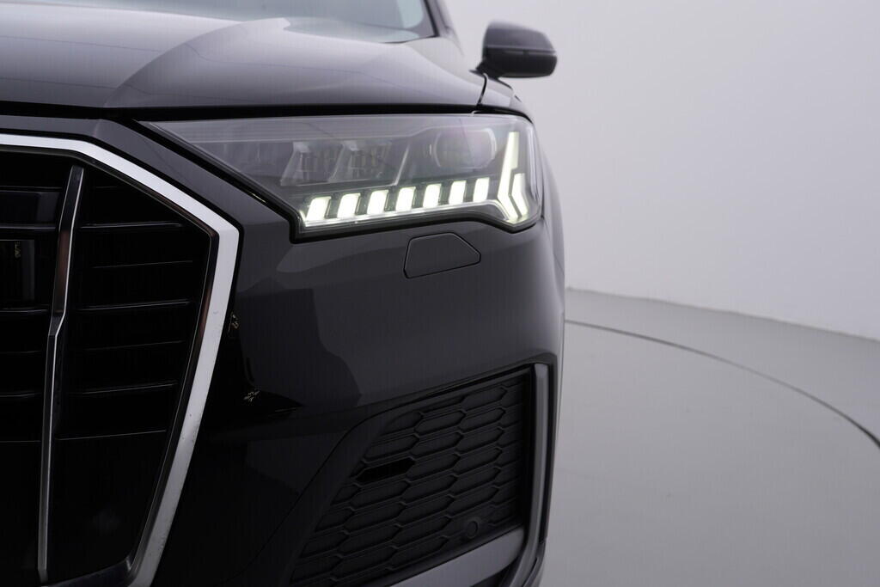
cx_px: 440
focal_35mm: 36
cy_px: 294
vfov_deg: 36.9
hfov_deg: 53.1
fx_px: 880
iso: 125
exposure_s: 1/100
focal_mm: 24
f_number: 4.5
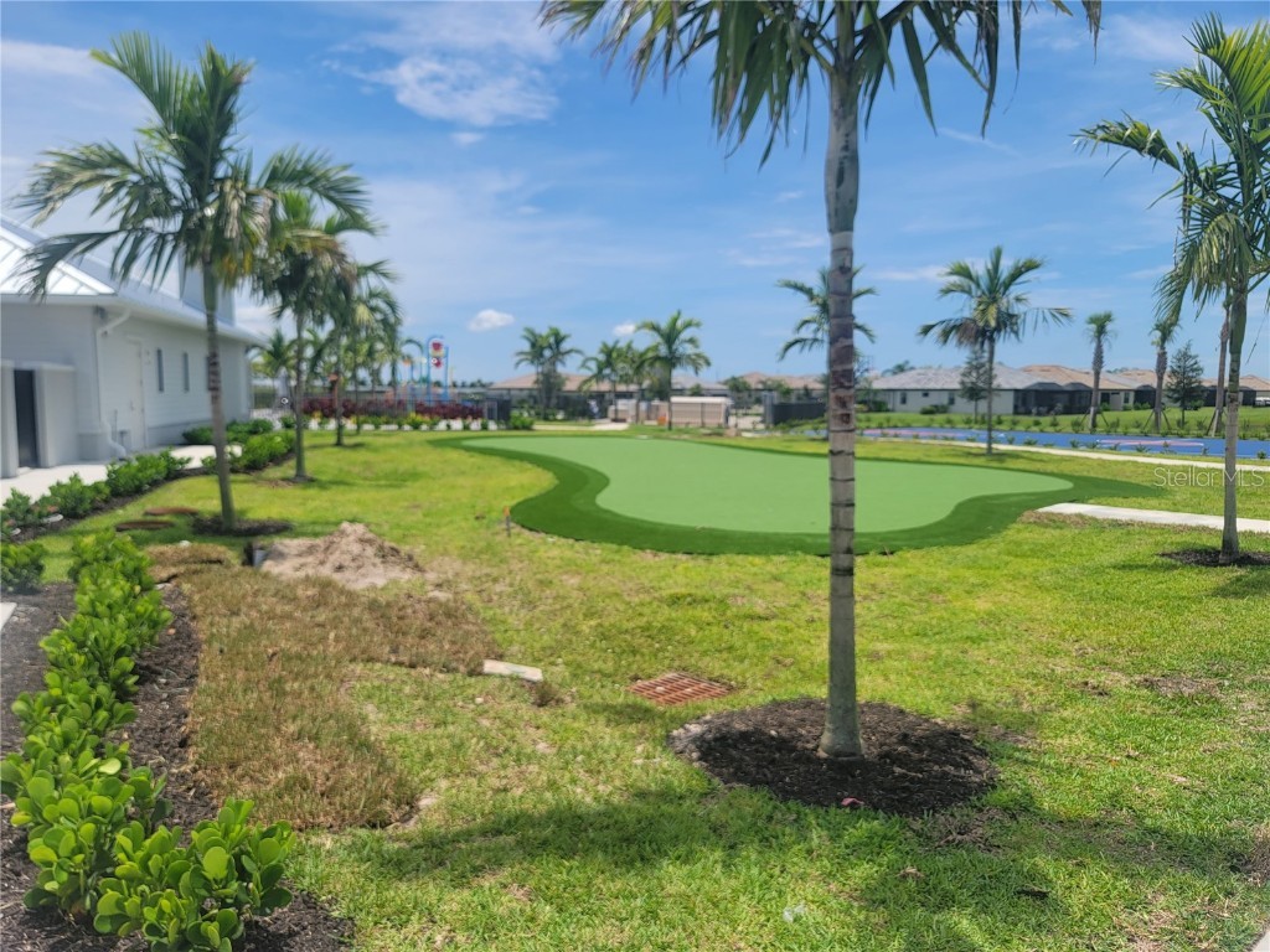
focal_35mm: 24
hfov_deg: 71.6
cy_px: 476
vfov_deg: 56.8
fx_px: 881
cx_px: 635
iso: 16
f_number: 1.8
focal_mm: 6.7
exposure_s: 1/1170
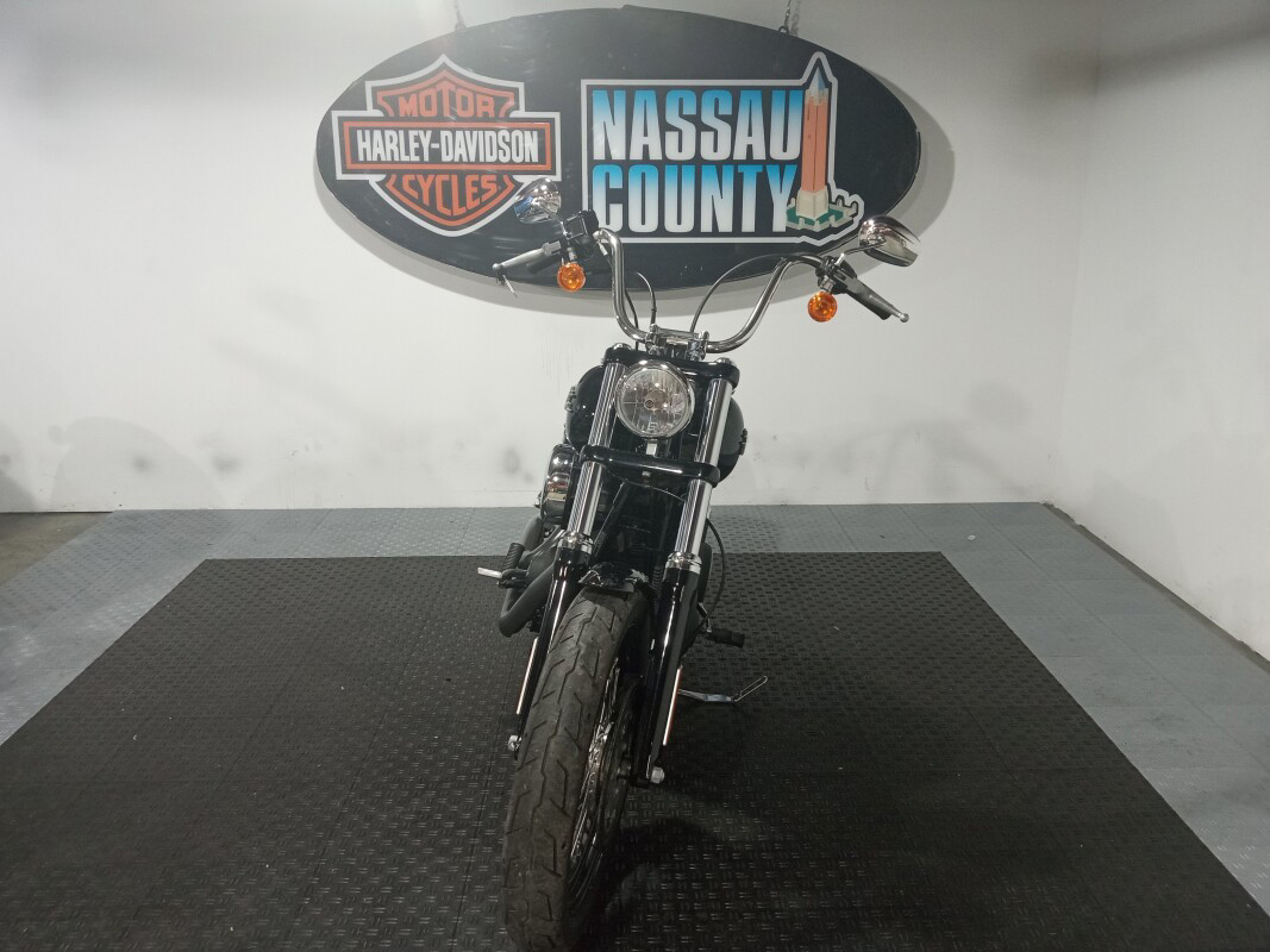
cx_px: 635
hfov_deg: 63.4
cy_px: 476
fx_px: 1027
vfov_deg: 49.7
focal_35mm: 28
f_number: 2.2
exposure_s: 1/60
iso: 463
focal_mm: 3.71
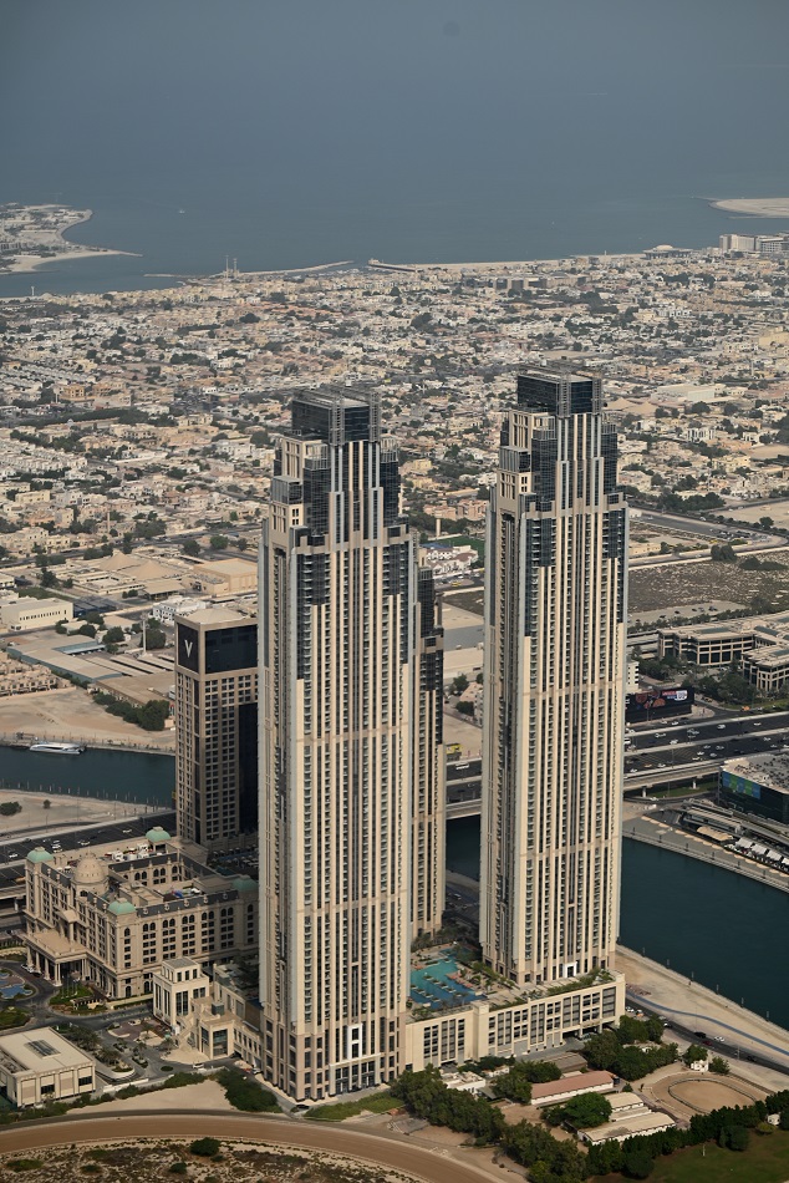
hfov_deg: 16.7
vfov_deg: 24.8
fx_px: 2694
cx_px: 394
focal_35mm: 82
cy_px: 592
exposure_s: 1/500
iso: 100
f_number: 6.3
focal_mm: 82
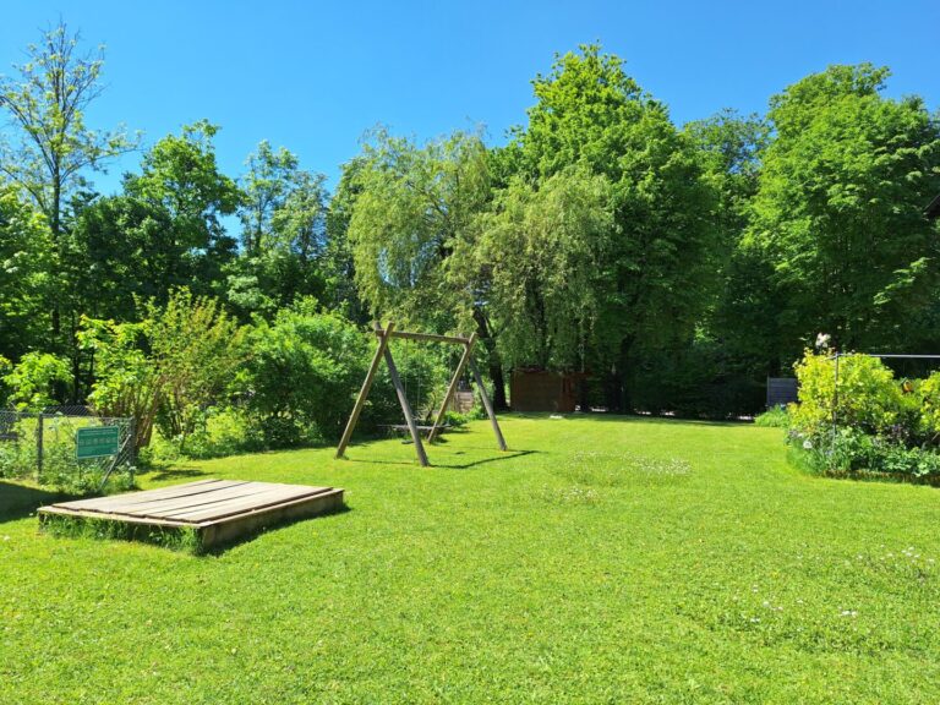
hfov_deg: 73.9
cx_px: 470
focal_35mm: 23
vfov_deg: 58.9
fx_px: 625
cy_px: 352
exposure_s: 1/1855
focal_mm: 5.54
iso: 40
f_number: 1.8
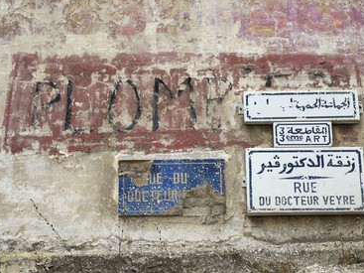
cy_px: 135
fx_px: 809
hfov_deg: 25.3
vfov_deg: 19.1
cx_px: 188
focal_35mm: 77
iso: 200
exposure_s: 1/250
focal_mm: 70
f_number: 9
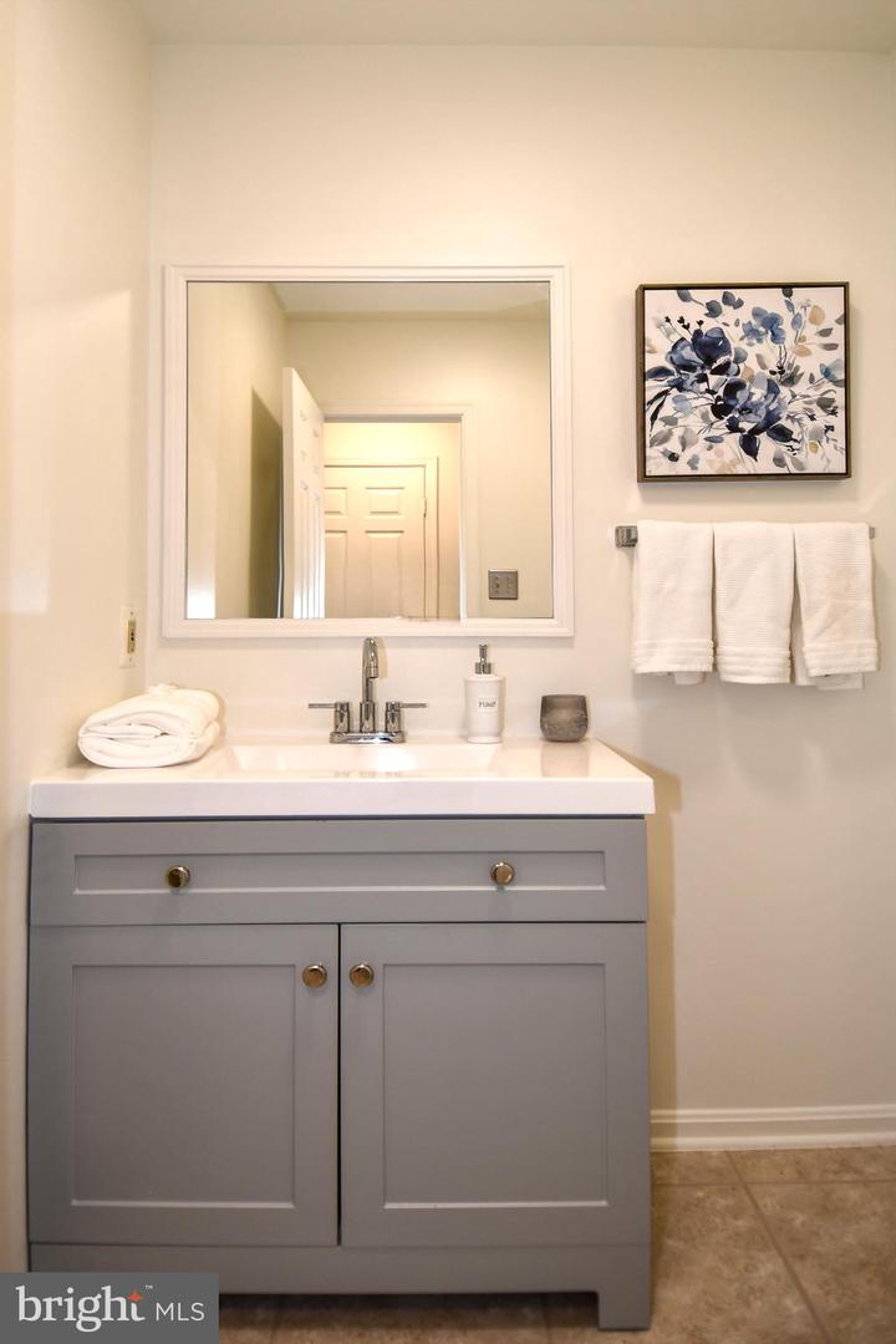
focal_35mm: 18
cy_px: 672
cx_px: 448
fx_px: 672
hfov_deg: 67.4
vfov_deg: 90.0
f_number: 4
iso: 220
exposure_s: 1/60
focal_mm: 12
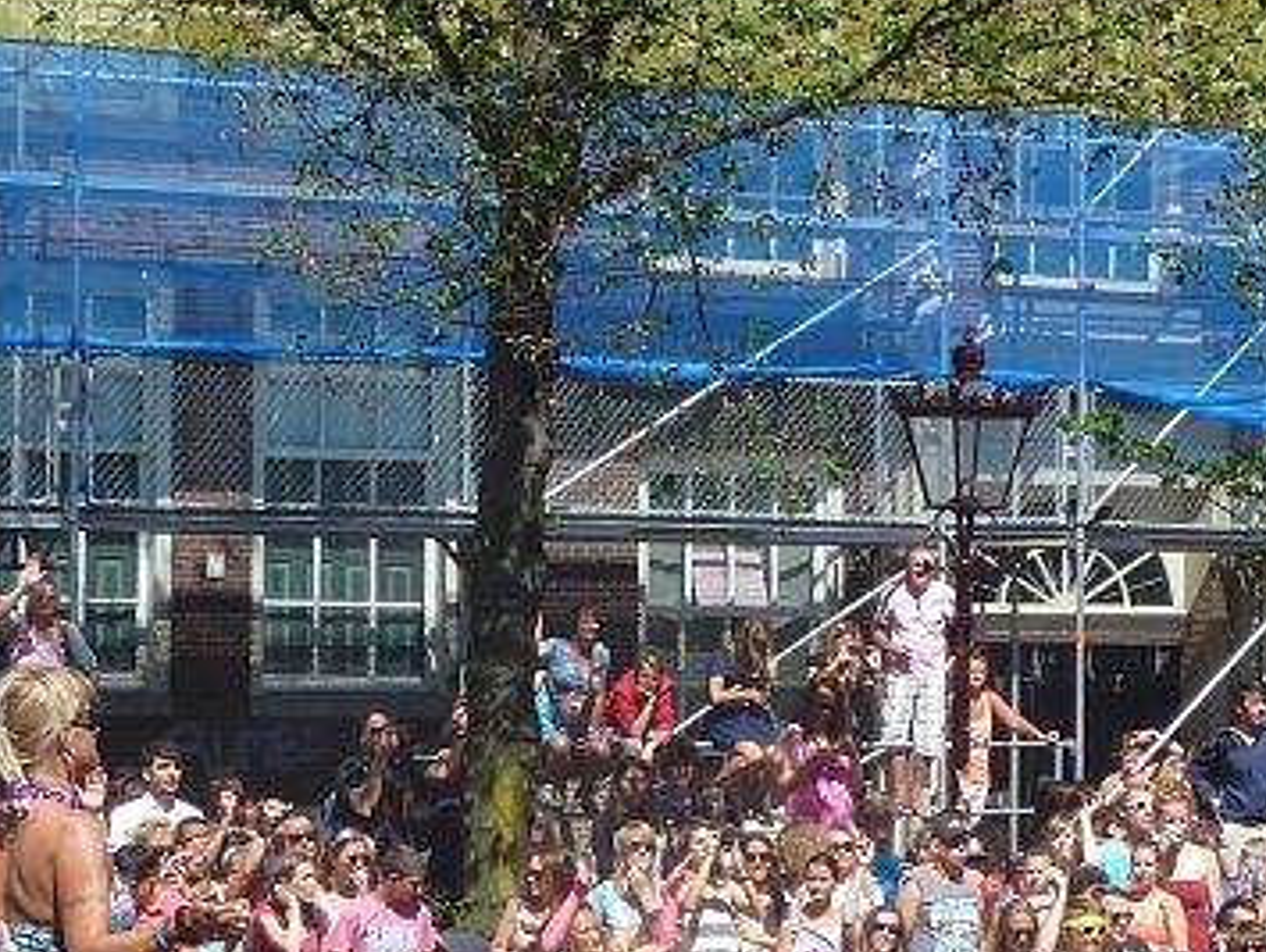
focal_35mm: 170
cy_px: 688
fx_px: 6224
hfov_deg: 11.5
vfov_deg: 8.7
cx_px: 1252
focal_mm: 9.7
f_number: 3.9
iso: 80
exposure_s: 1/400
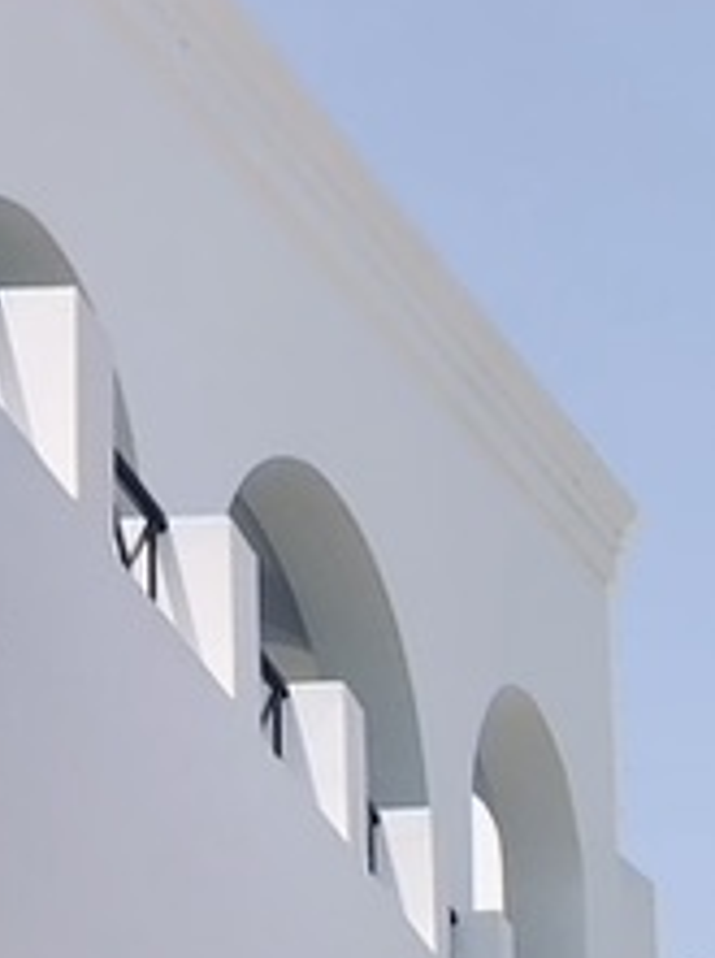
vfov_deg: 14.9
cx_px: 1300
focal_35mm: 130
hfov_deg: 10.6
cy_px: 945
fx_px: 3591
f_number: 1.8
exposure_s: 1/1600
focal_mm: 3.99
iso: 20
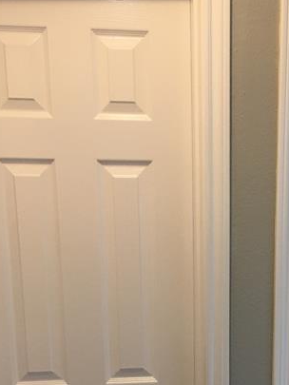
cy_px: 318
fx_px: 612
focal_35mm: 55
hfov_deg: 26.1
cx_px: 230
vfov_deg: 33.7
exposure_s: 1/15
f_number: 2.2
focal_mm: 4.15
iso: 40
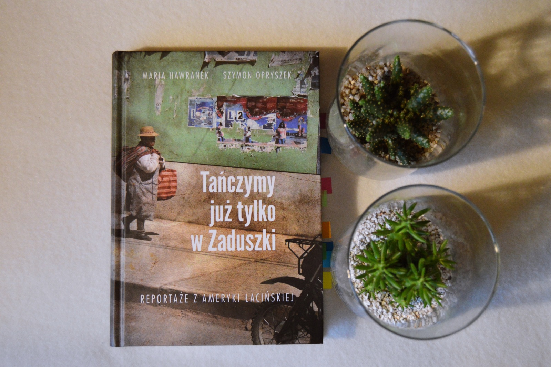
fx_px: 711
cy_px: 184
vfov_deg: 28.9
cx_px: 276
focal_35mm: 46
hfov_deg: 42.4
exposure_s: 1/60
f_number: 4.2
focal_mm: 31
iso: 1800
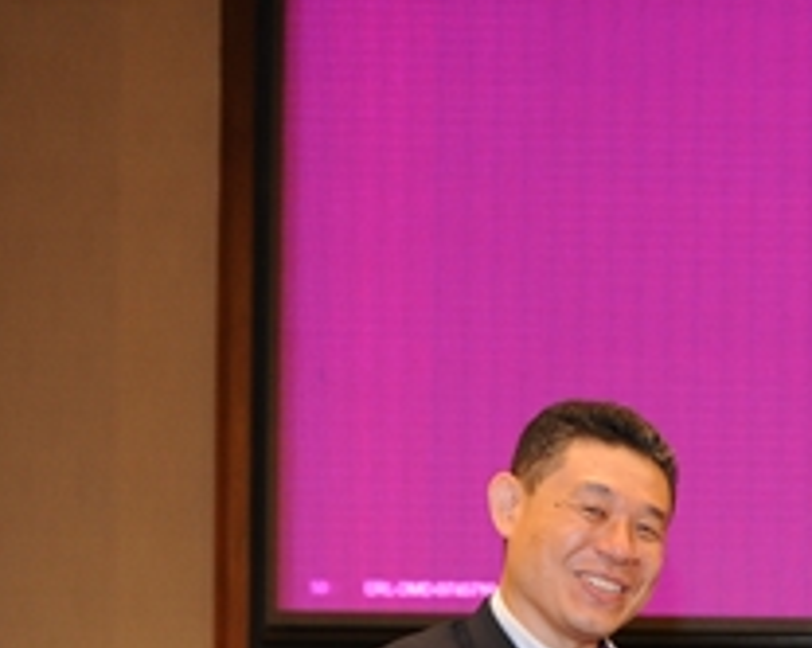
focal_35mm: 101
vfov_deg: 14.4
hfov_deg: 18.4
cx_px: 855
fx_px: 2425
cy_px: 913
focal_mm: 28
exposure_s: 1/60
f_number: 2.8
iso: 1000
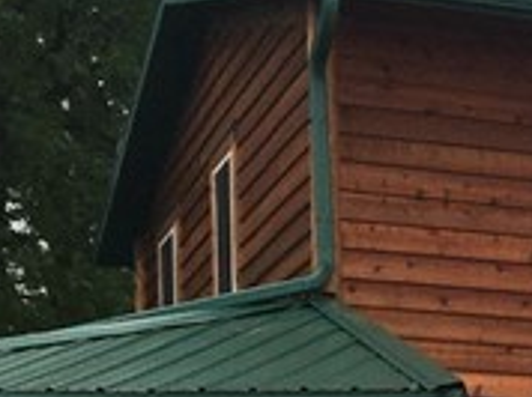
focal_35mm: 167
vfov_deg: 8.4
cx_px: 1169
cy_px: 824
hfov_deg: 10.6
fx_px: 2563
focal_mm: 4.15
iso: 25
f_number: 2.2
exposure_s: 1/444
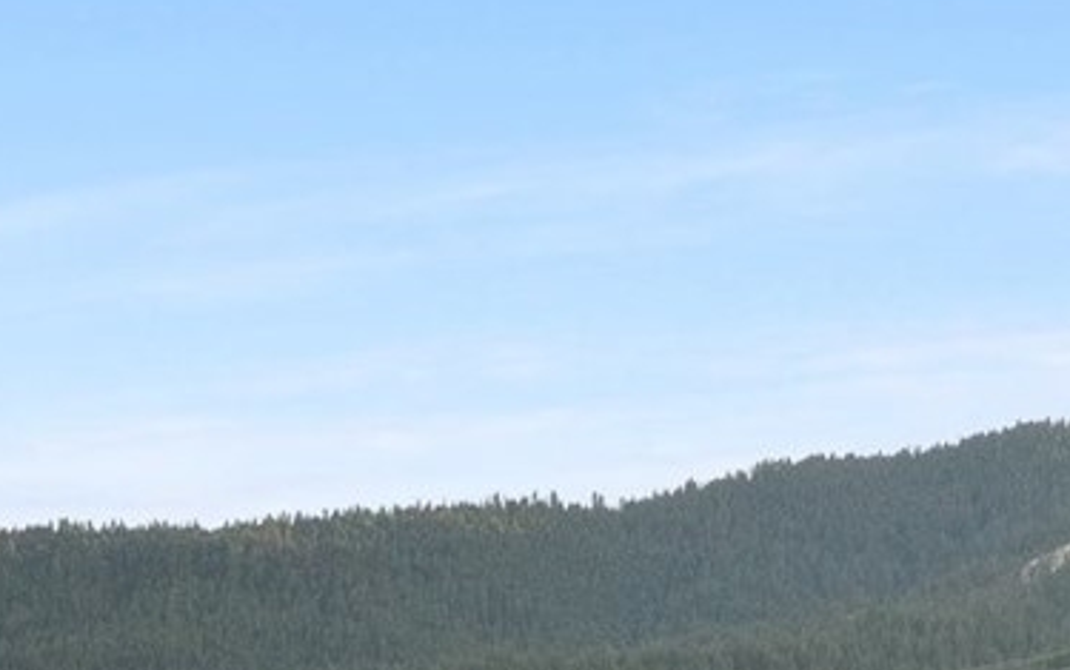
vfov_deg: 9.5
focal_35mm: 129
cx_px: 666
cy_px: 1320
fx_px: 3765
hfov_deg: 16.2
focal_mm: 10.26
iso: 400
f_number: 7.1
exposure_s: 1/80
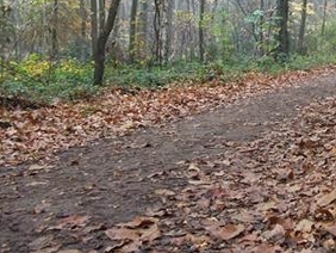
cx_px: 300
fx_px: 661
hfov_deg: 27.5
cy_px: -2
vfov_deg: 20.9
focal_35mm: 68
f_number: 2.9
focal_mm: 5.7
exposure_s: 1/60
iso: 125
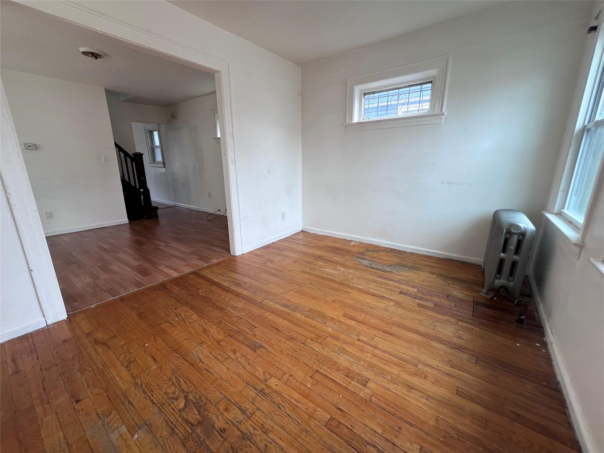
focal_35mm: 13
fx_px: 227
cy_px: 226
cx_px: 302
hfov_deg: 106.2
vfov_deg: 89.9
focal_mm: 1.57
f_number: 1.8
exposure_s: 1/99
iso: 50
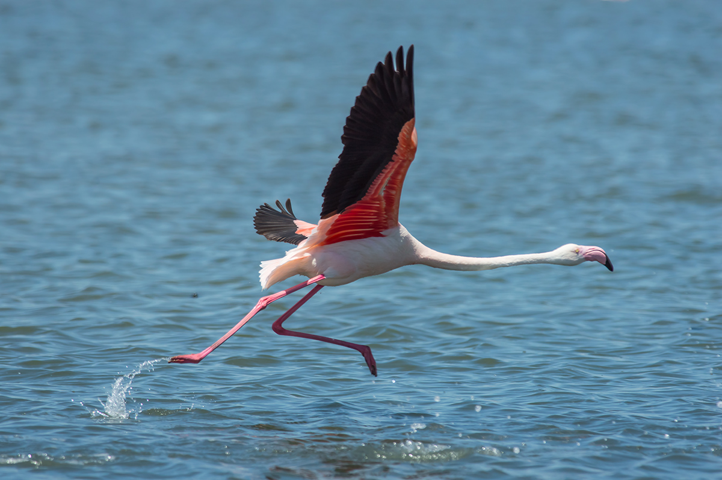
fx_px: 12624
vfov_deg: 2.2
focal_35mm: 630
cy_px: 240
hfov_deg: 3.3
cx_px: 361
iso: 200
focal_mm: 420
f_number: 7.1
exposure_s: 1/1600
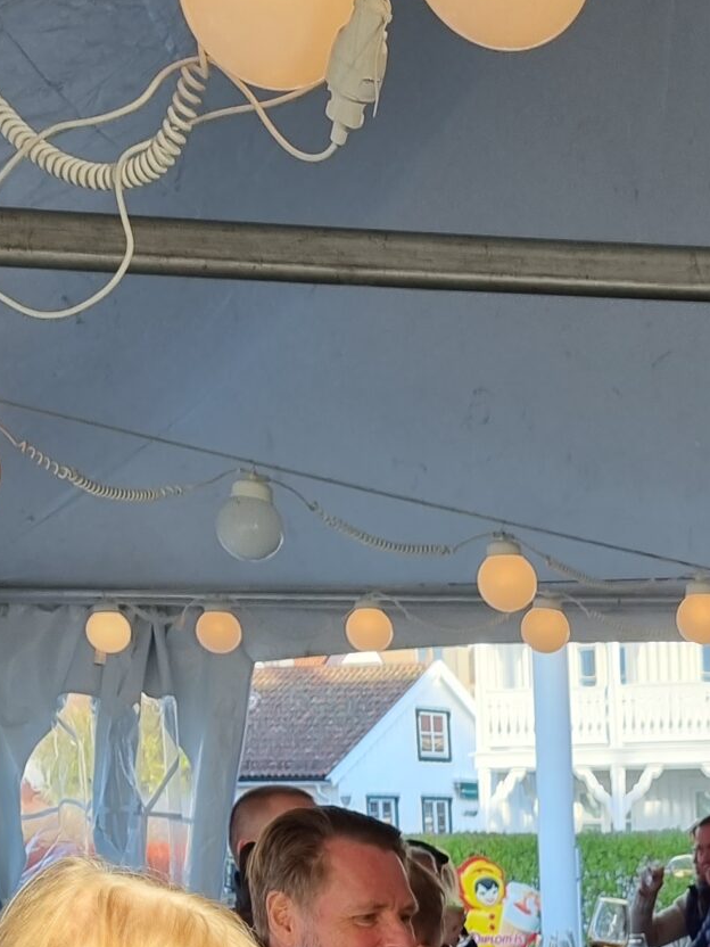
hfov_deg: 16.9
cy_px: 1098
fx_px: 2188
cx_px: 1023
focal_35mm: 80
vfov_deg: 22.7
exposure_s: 1/174
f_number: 1.8
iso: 50
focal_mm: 5.4
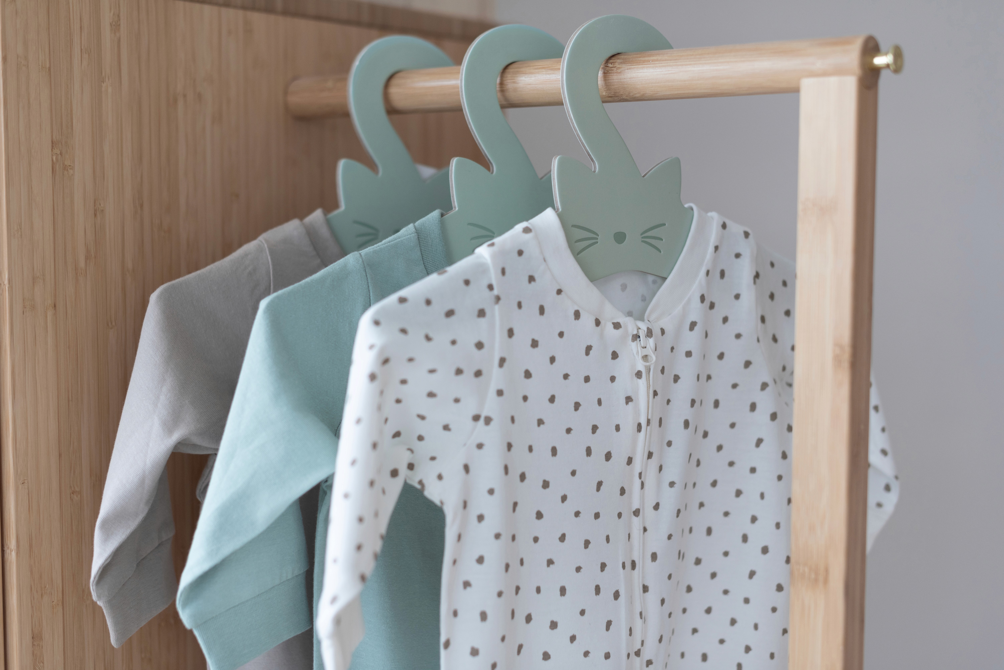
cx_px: 502
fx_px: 1395
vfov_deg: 27.0
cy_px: 335
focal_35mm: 50
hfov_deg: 39.6
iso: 250
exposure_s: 1/125
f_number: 2.5
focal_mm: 50
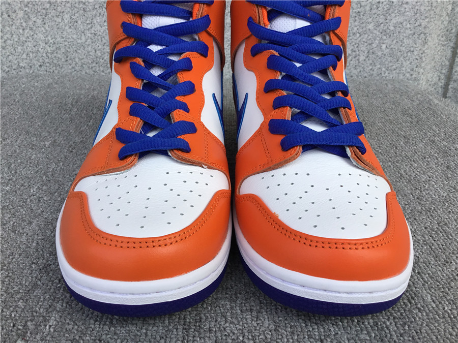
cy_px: 172
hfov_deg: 58.4
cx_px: 229
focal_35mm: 31
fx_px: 410
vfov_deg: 45.4
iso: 25
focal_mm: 3.3
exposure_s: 1/562
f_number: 2.4
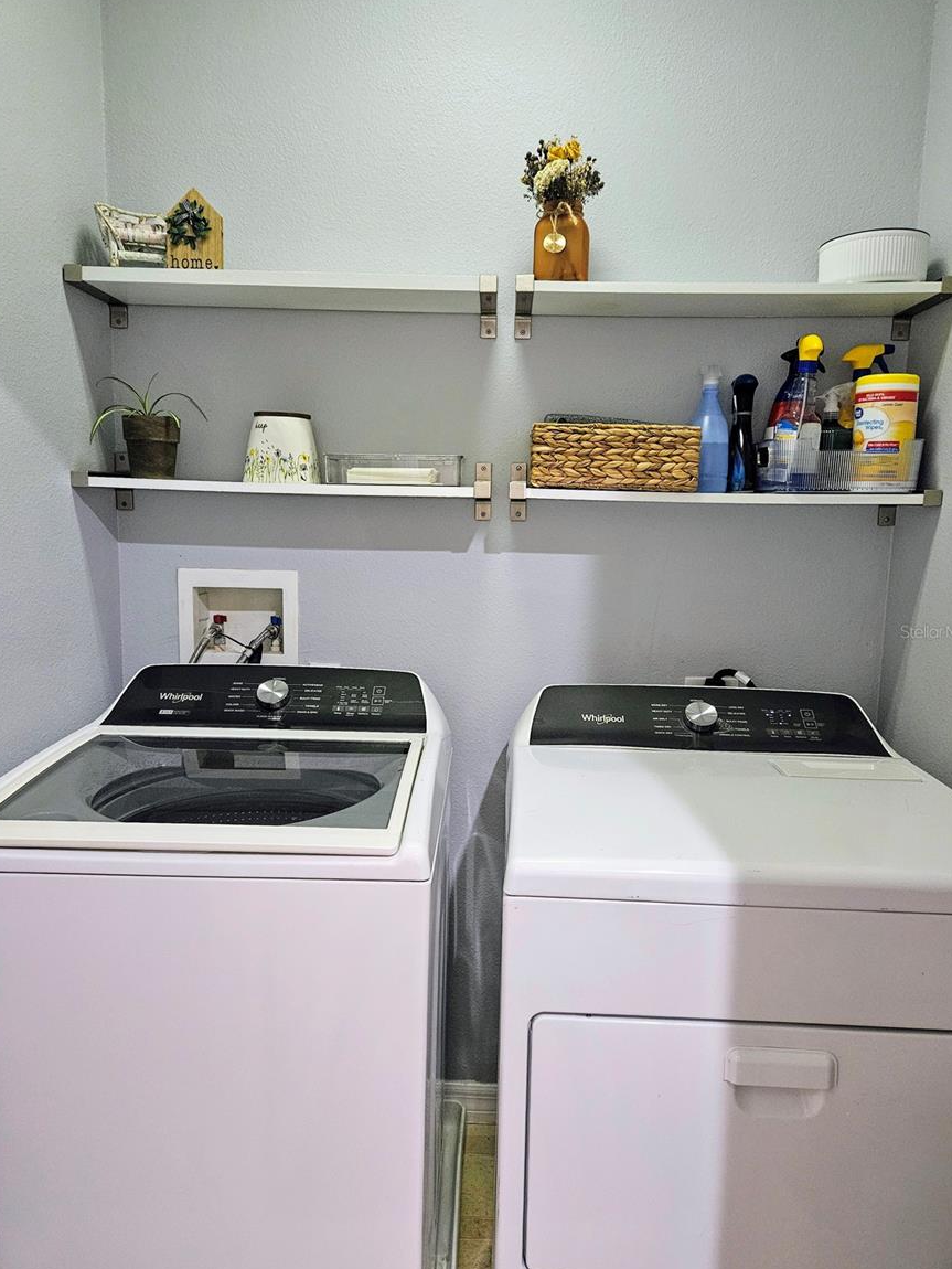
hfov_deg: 56.8
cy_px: 631
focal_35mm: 24
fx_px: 880
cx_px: 482
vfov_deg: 71.6
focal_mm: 5.4
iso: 800
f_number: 1.8
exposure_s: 1/60
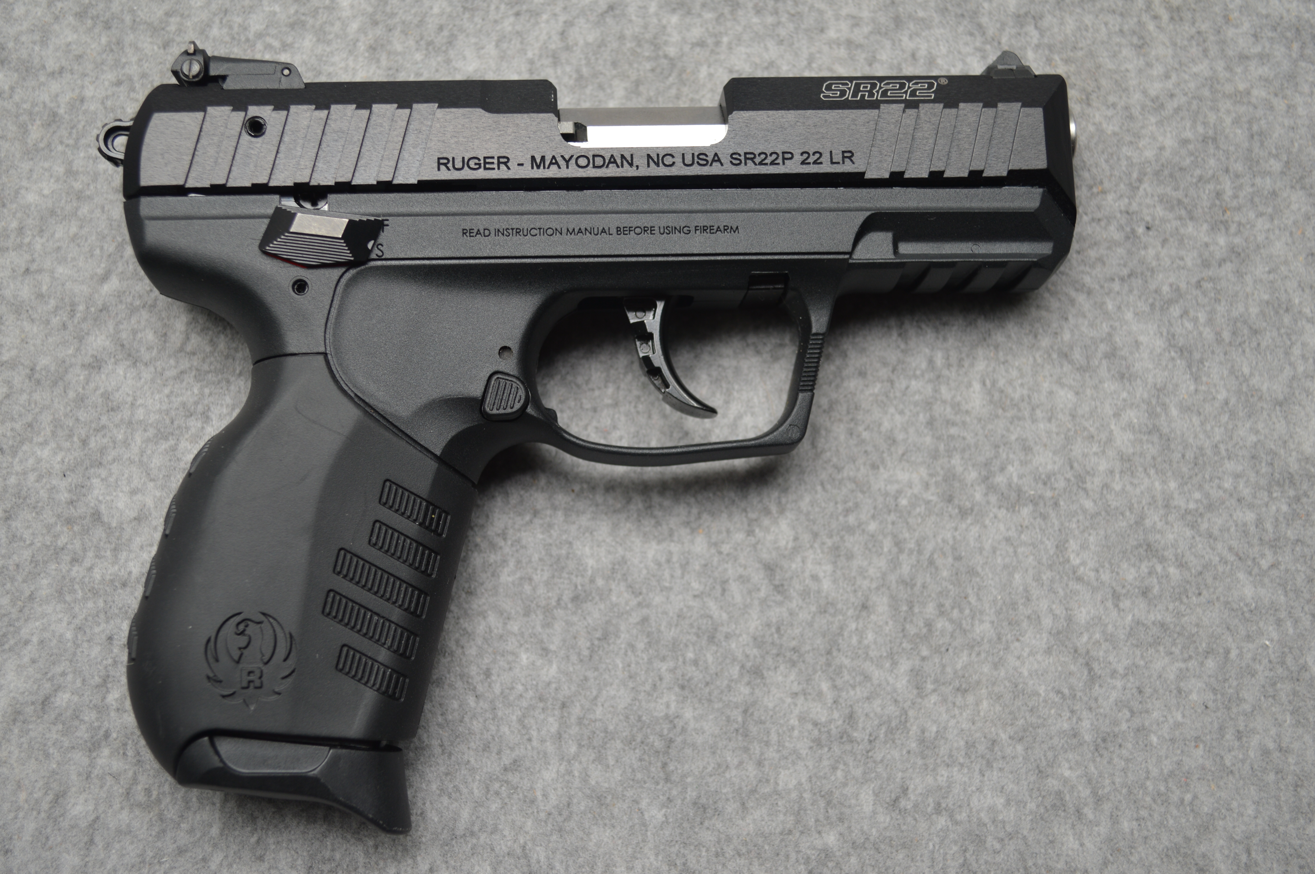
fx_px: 1588
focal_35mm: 44
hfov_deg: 45.0
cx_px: 658
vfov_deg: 30.8
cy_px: 437
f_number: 4.5
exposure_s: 1/160
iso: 100
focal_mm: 29
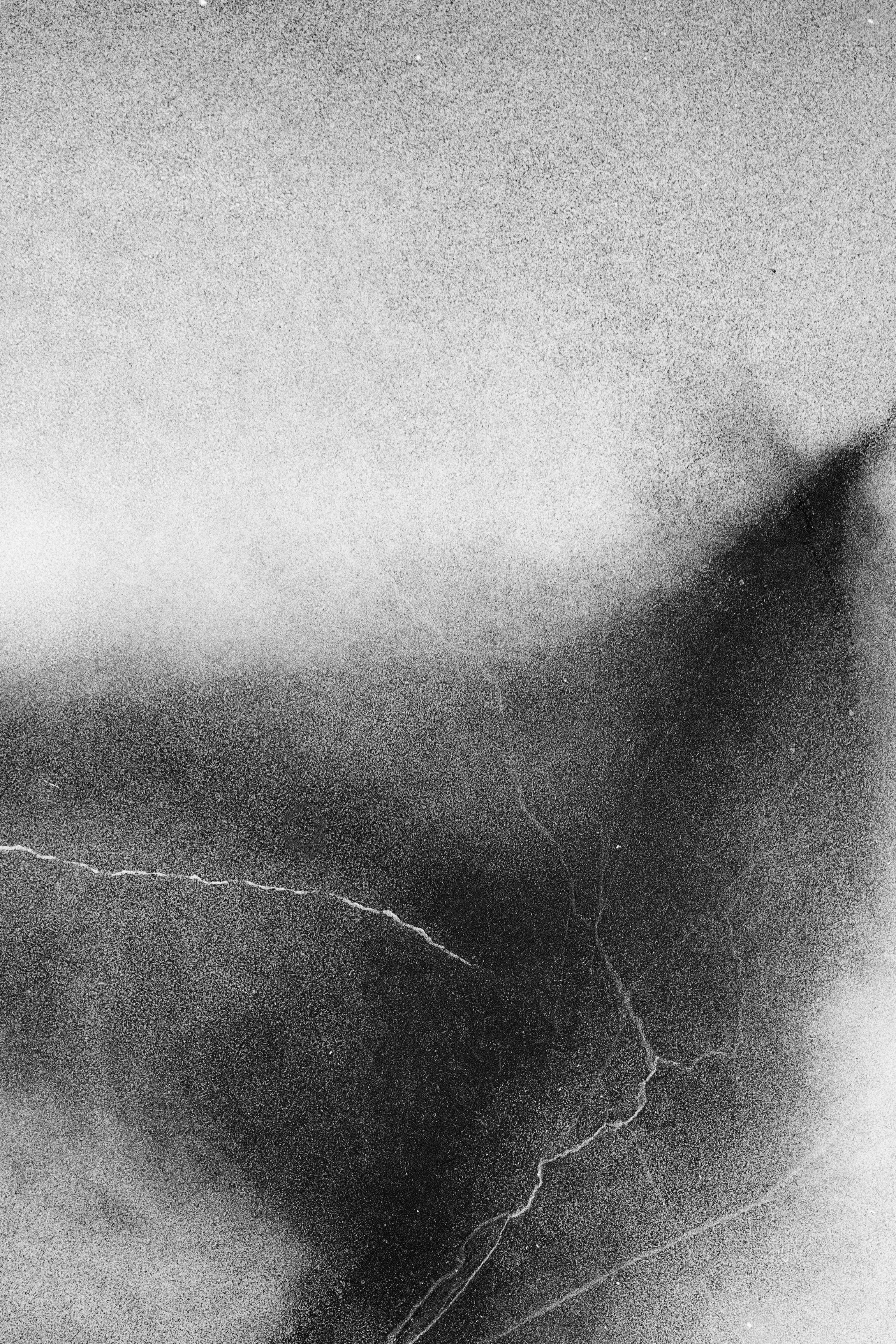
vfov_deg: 18.4
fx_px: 4143
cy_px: 910
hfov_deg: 12.3
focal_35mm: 111
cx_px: 535
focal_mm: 25.71
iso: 800
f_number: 7.1
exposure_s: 1/200
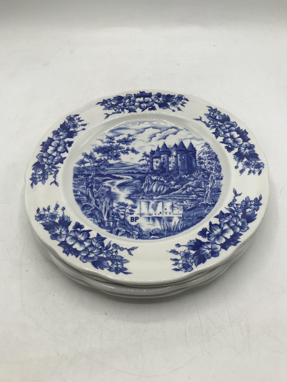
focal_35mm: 28
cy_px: 191
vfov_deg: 63.4
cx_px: 144
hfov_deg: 49.7
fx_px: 310
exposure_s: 1/1053
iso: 20
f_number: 1.8
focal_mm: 3.99
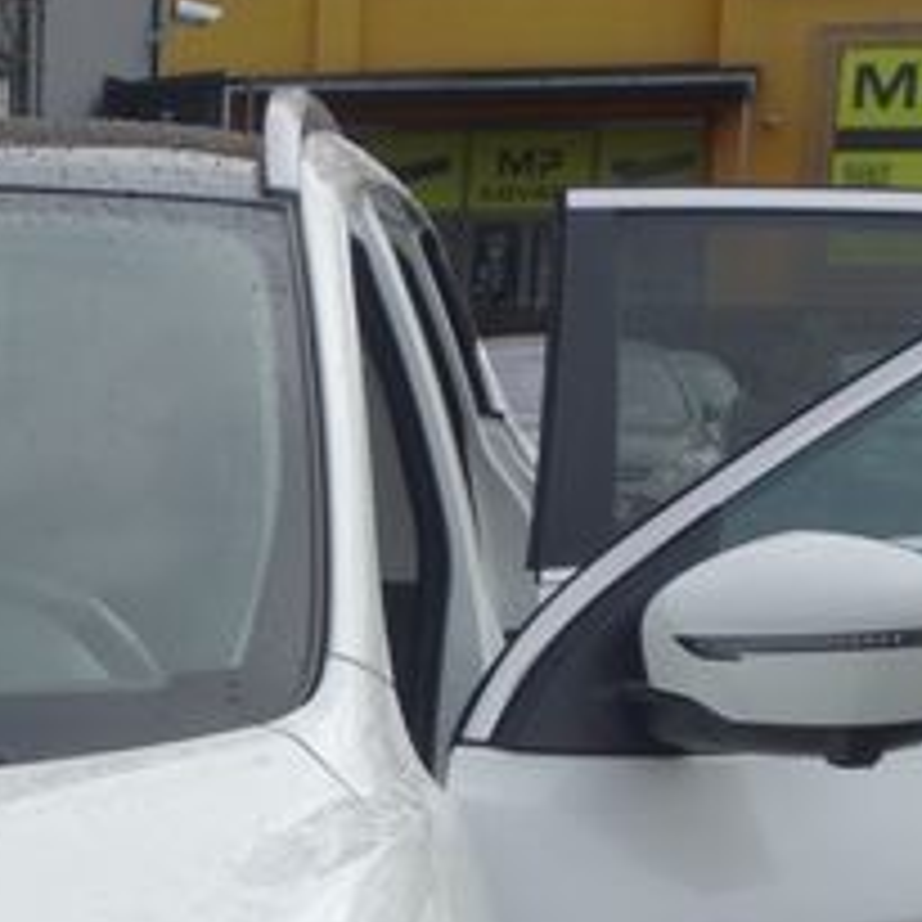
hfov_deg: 14.0
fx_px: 3586
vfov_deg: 13.8
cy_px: 1379
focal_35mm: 119
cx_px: -324
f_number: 5.6
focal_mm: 10.4
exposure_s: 1/320
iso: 125
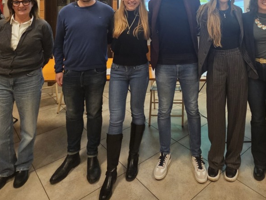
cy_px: -2
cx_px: 173
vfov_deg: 42.6
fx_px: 215
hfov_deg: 62.1
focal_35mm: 28
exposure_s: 1/41
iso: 320
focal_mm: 2.2
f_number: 2.2
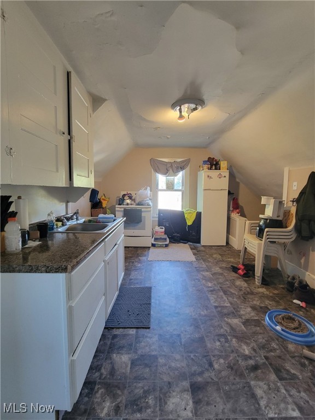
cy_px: 210
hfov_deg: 89.9
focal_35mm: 13
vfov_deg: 106.2
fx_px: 158
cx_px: 158
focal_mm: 2.2
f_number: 2.2
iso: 400
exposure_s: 1/30
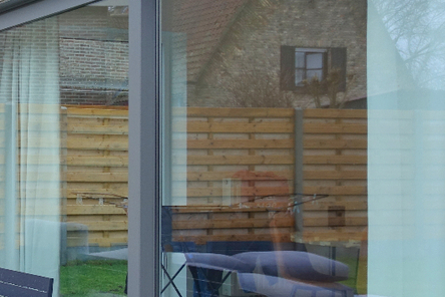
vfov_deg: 18.7
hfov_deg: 24.1
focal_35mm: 73
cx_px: -144
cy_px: 155
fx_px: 902
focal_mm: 8.8
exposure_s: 1/60
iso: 125
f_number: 2.8
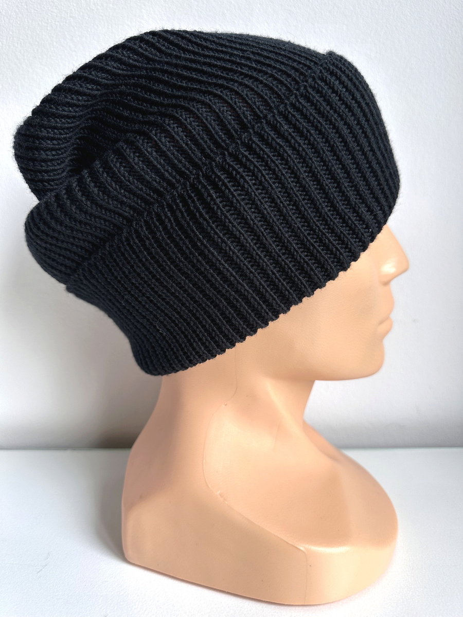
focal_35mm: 24
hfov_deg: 56.8
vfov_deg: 71.6
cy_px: 308
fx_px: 428
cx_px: 232
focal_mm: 6.86
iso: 64
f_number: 1.78
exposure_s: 1/121
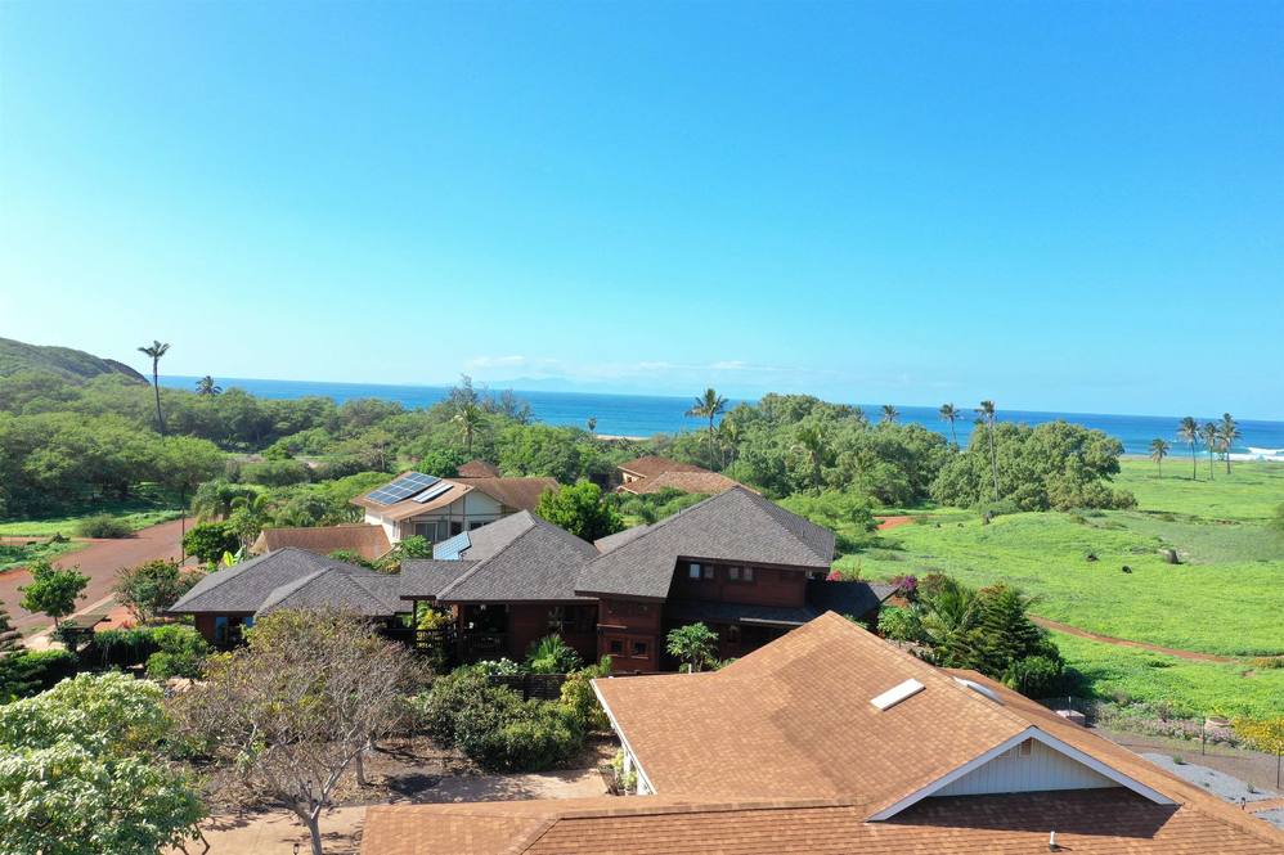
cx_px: 642
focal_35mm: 28
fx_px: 998
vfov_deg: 46.4
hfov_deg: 65.5
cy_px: 428
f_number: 5
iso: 100
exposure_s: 1/320
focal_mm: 10.26
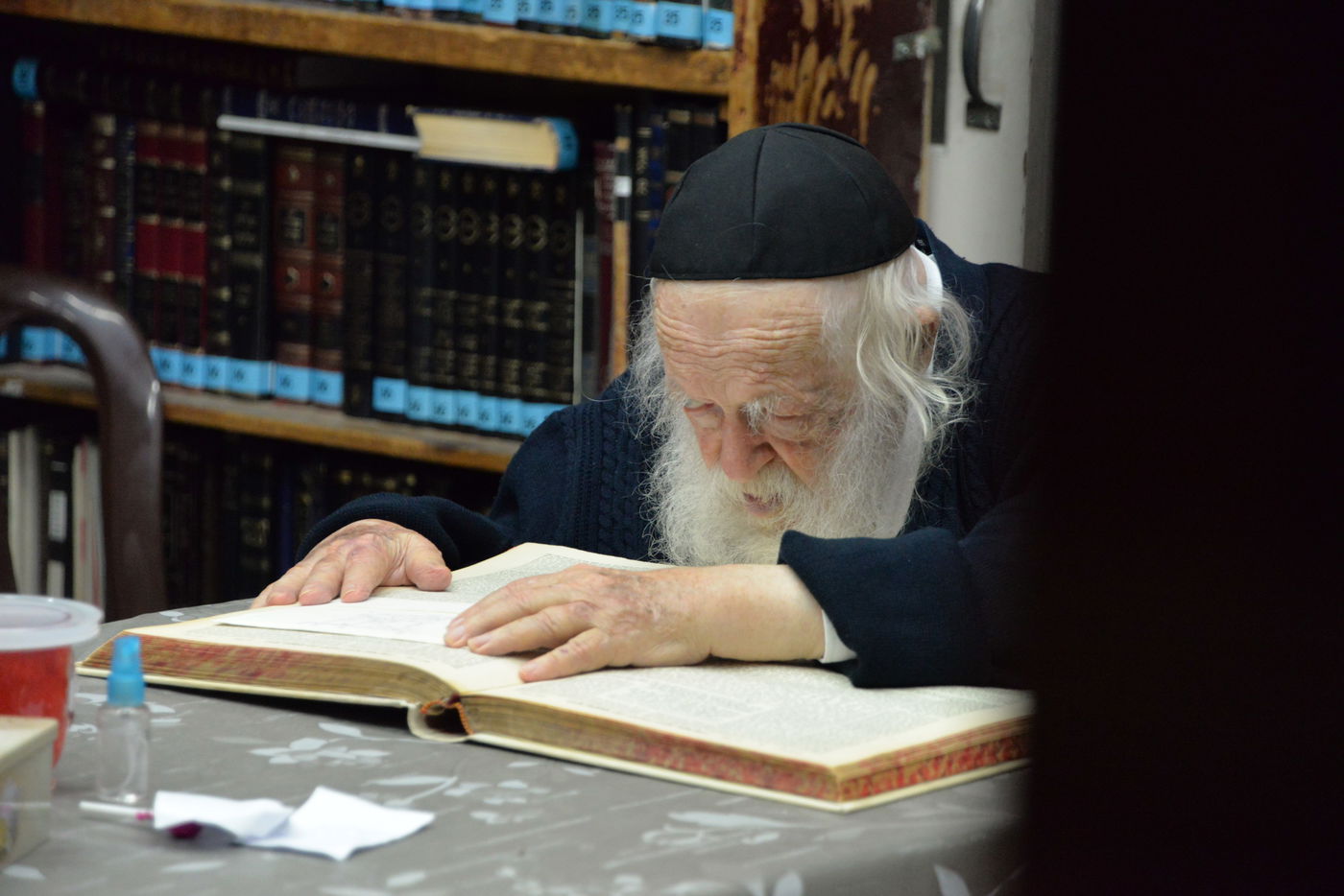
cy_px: 448
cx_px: 672
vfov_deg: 8.3
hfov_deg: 12.4
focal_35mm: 165
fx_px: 6161
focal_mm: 165
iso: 5000
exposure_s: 1/160
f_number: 6
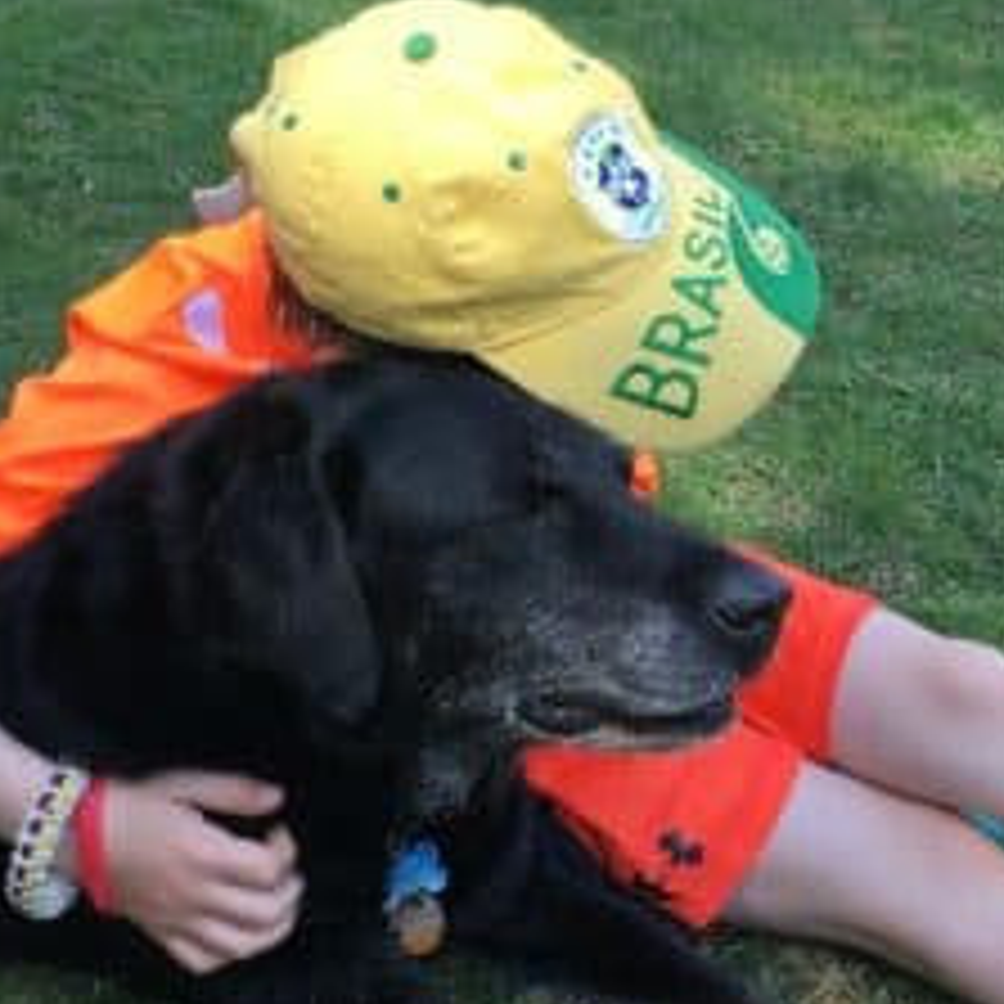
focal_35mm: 46
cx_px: 419
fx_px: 1509
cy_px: 446
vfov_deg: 36.7
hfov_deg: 36.7
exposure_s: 1/298
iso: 25
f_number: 2.2
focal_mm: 4.15
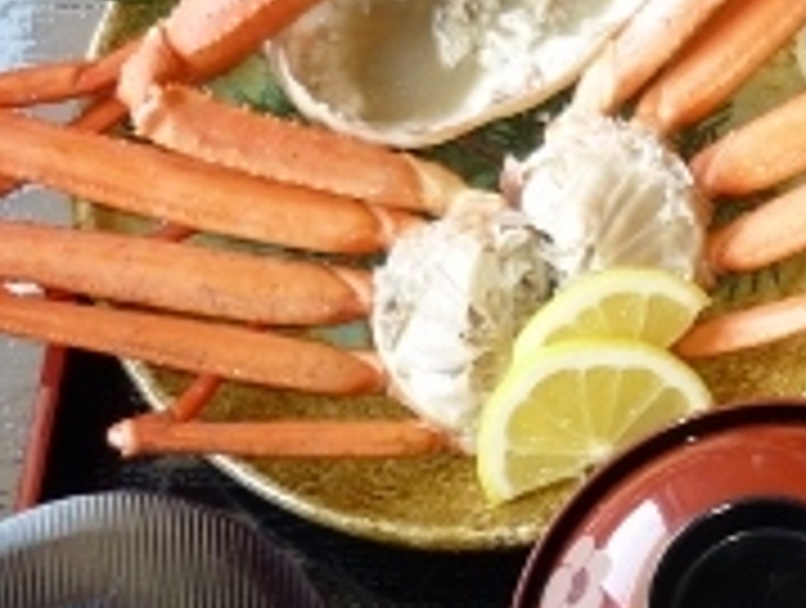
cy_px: 403
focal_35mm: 92
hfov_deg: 20.4
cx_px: 860
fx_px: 2146
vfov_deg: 16.1
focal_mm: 5.5
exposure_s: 1/30
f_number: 2.8
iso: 100
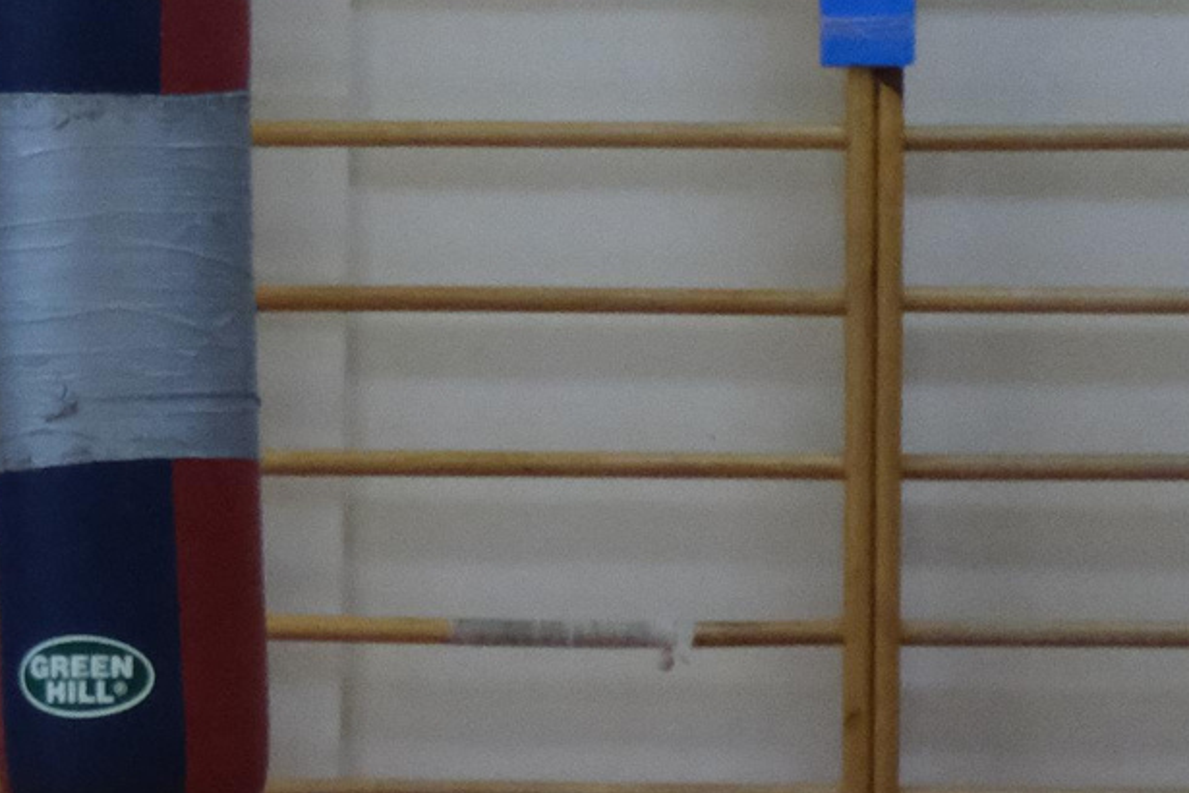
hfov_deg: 7.1
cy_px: 1092
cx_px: -771
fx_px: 9346
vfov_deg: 4.8
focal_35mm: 283
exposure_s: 1/280
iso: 6400
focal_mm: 45
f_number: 5.6
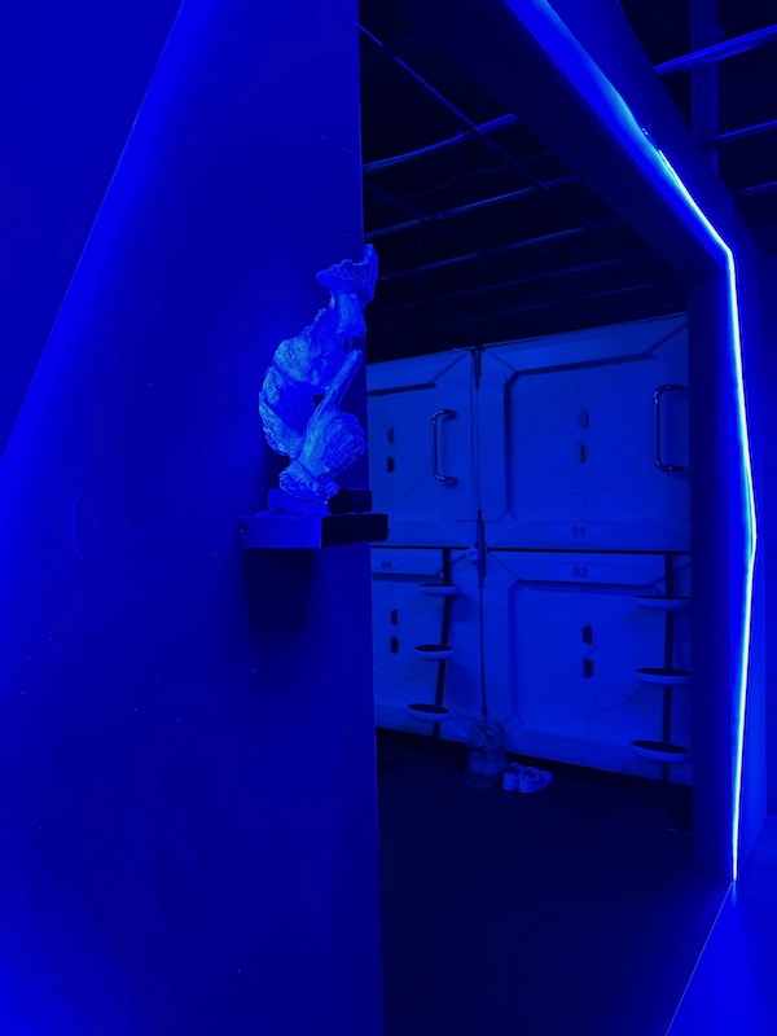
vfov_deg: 71.6
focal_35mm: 24
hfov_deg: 56.8
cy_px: 518
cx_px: 388
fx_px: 718
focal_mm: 6.86
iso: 1000
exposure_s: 1/25
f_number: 1.78
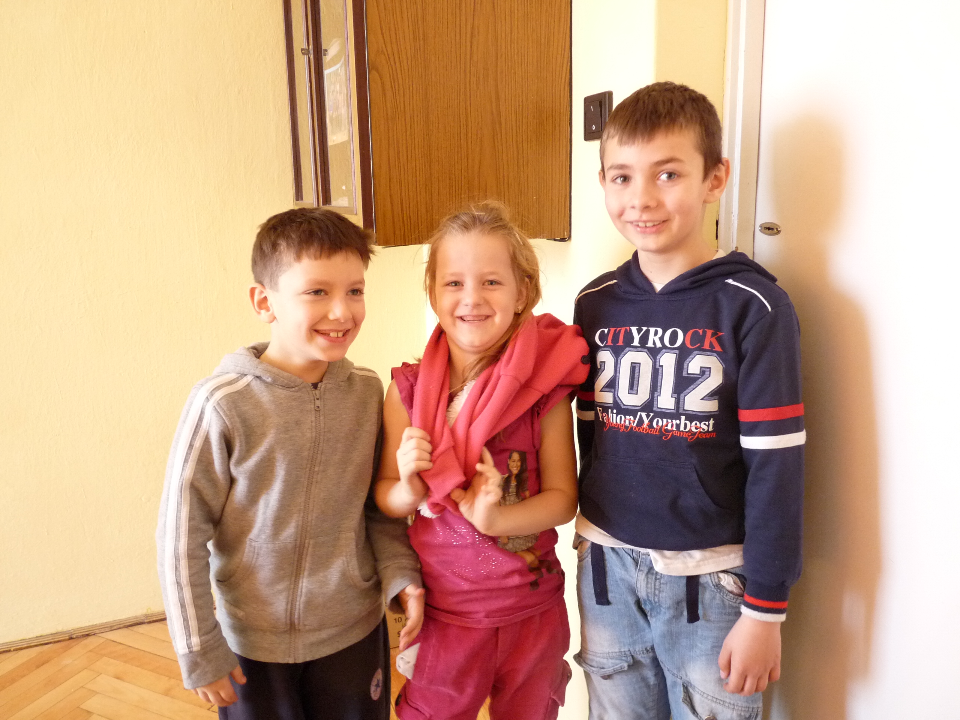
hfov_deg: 65.3
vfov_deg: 51.4
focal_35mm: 27
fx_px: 749
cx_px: 480
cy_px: 360
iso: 400
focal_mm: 4.8
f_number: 2.8
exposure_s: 1/60
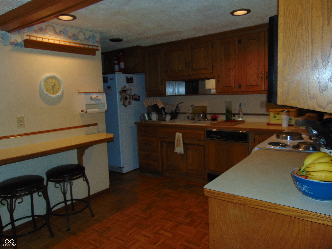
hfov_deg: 69.4
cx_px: 166
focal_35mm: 25
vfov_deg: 54.9
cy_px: 124
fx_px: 240
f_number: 3
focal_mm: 4.5
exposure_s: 1/20
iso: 80
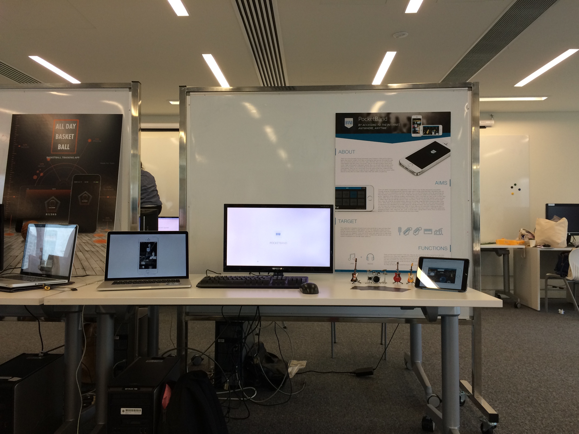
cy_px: 217
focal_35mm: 29
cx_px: 290
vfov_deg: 48.2
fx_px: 485
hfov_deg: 61.7
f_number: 2.2
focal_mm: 4.15
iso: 40
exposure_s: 1/30
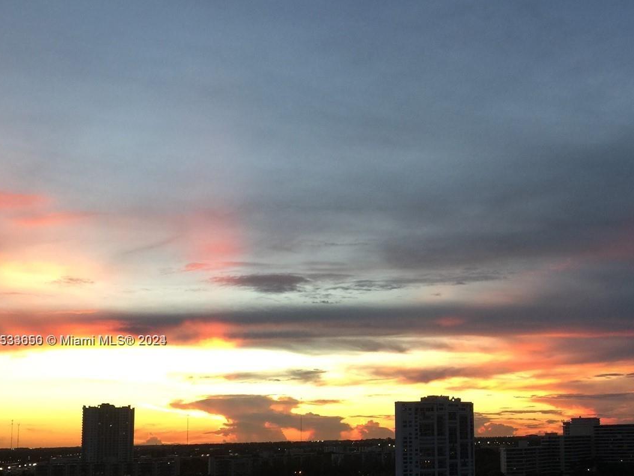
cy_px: 341
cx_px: 455
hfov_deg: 42.0
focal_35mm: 44
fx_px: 806
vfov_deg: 32.4
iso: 40
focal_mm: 4.15
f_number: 2.2
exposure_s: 1/40
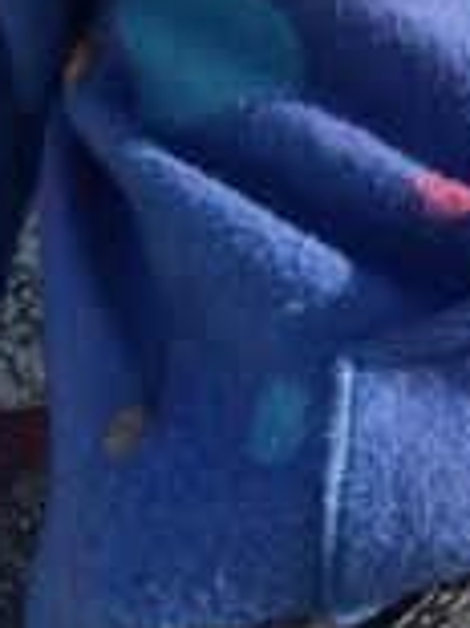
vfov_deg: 26.5
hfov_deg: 21.7
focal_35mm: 67
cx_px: 361
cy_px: -81
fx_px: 1215
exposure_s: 1/2410
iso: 50
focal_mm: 5.1
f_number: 1.6
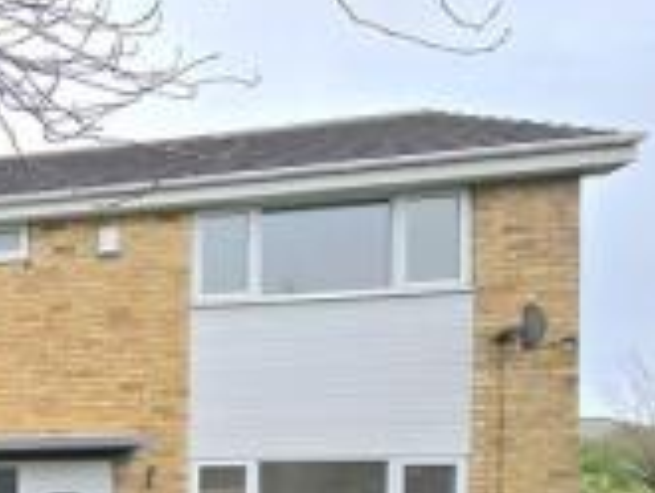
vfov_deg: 29.2
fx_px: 871
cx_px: -486
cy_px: 507
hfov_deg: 23.5
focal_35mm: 46
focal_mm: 2.2
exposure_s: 1/112
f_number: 2.2
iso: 50
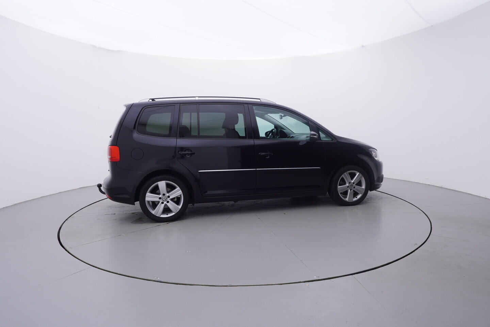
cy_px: 164
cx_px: 245
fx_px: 306
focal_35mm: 22
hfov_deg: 77.3
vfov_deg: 56.2
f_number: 5
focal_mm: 15
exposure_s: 1/80
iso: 200
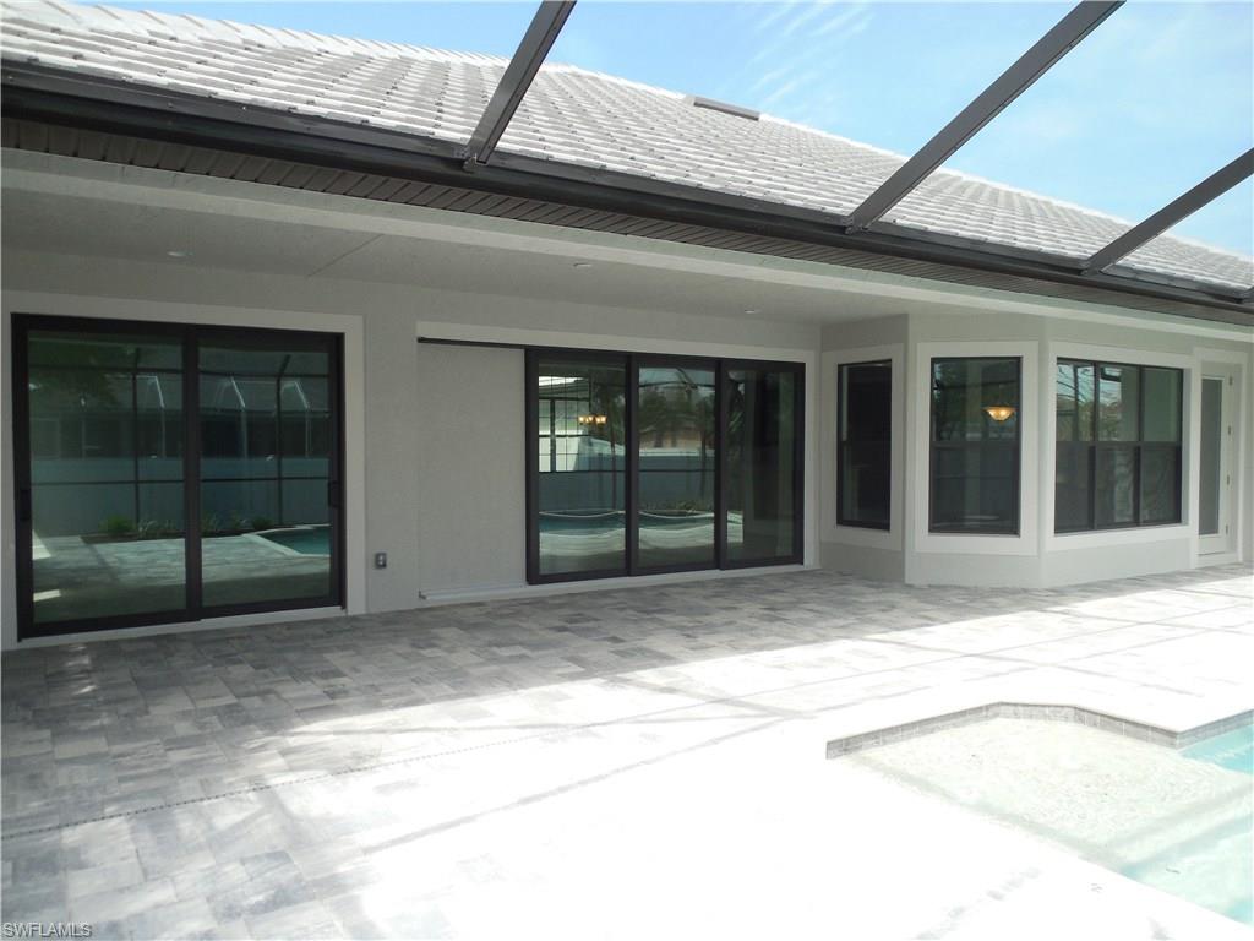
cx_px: 627
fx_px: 906
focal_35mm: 25
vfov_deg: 54.9
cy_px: 470
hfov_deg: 69.4
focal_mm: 4.5
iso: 125
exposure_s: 1/320
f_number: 3.3
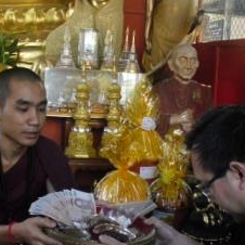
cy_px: 175
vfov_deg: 27.0
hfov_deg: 27.3
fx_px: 504
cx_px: 134
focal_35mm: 63
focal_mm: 6.3
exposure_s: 1/100
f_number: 3.1
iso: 200
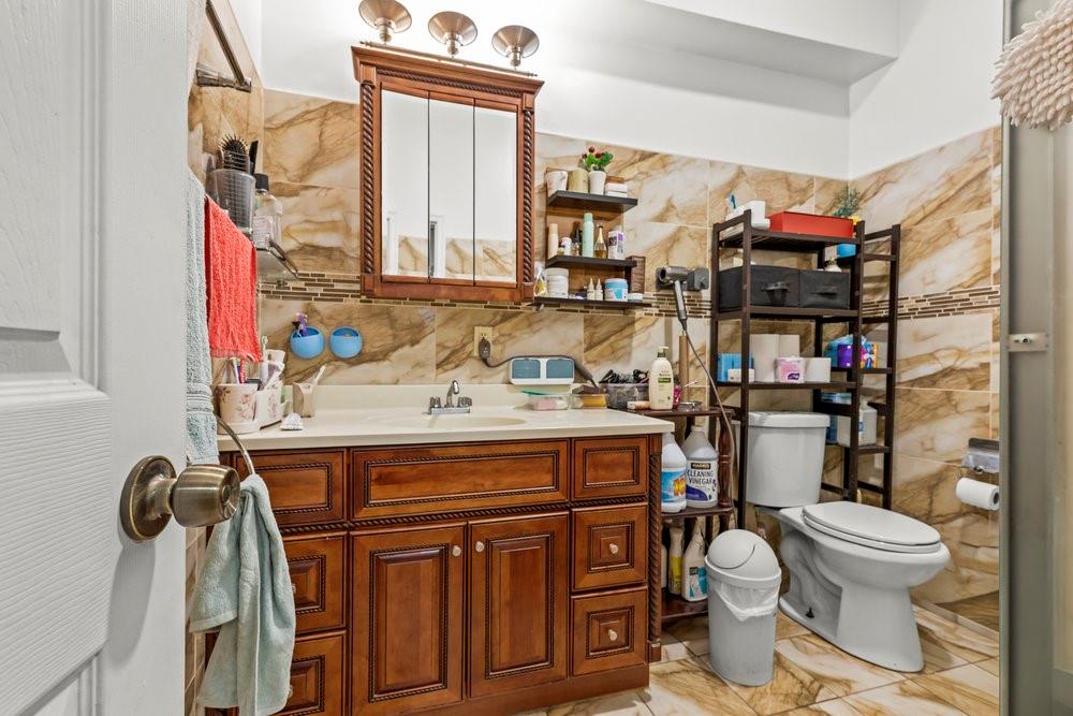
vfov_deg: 72.1
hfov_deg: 95.0
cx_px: 536
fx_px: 492
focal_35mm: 16
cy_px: 358
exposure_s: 1
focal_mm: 16.5
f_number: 8
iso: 800
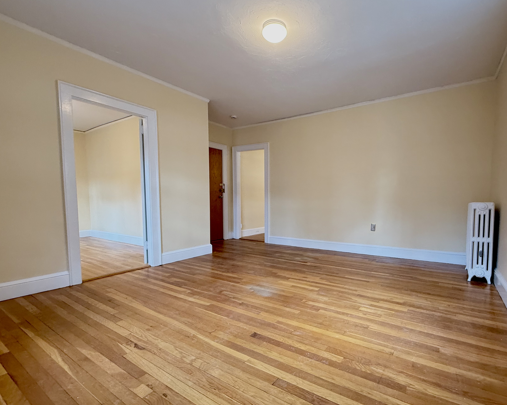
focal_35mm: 17
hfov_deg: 89.0
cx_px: 292
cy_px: 217
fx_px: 255
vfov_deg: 76.9
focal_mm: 2.22
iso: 400
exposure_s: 1/60
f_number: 2.2
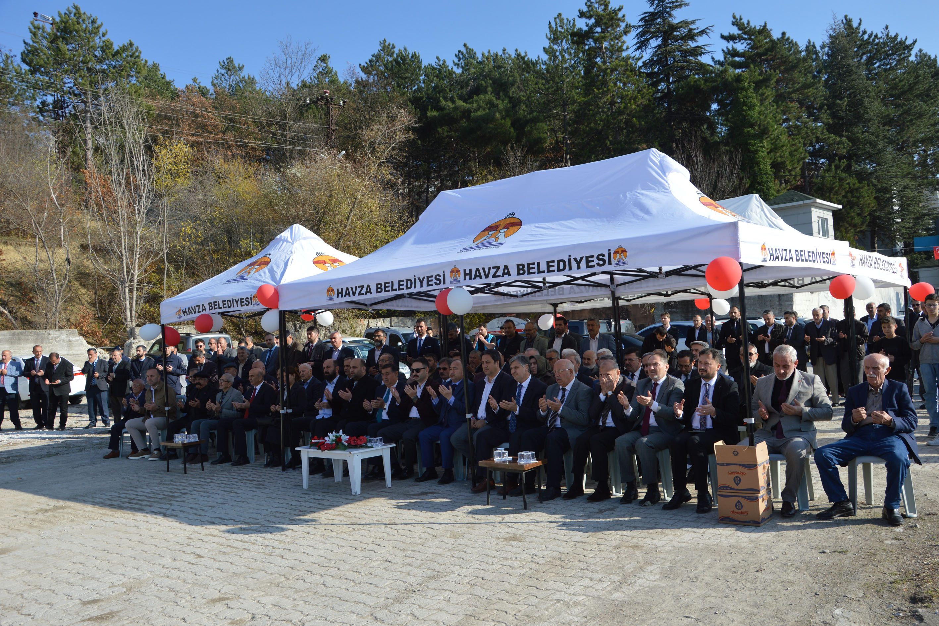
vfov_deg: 41.7
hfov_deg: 59.5
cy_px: 313
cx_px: 470
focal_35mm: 32
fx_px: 822
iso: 100
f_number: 8
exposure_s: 1/250
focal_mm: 21
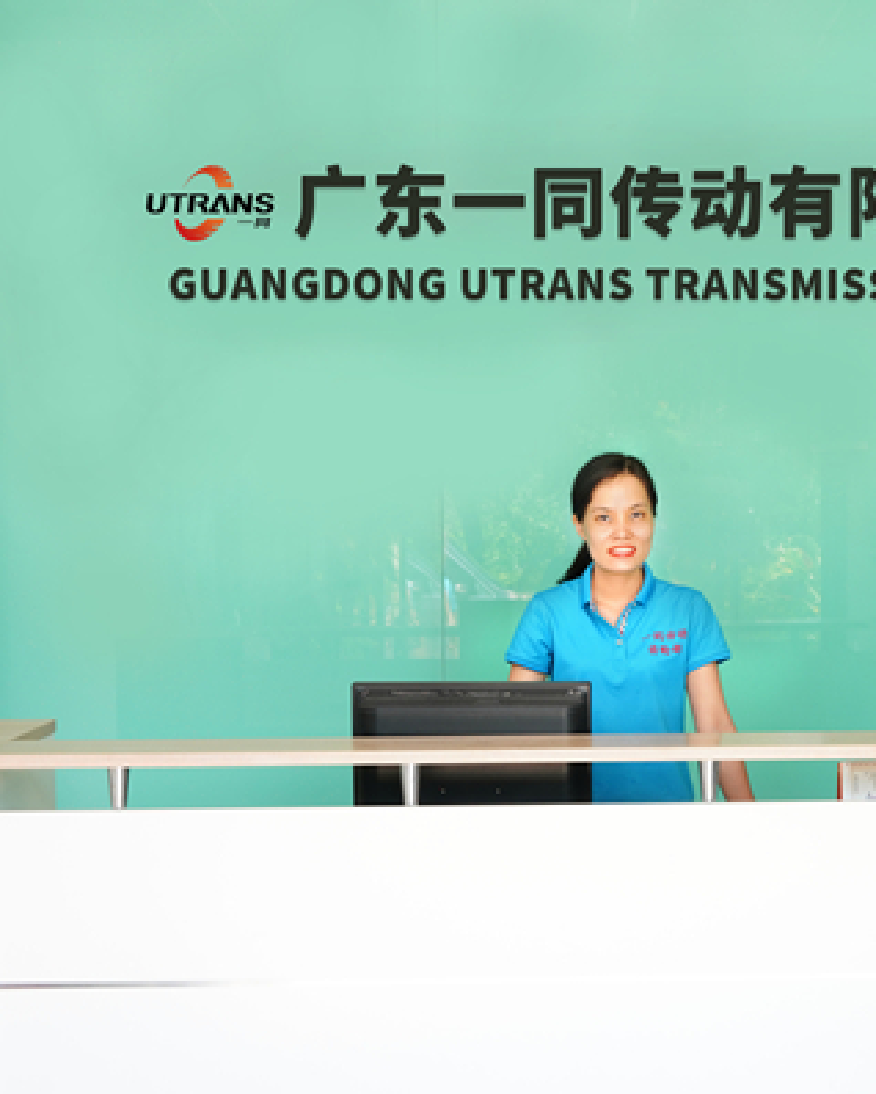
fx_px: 2202
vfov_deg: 27.9
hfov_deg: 22.4
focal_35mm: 68
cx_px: 578
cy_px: 546
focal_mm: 48
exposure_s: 1/10
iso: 400
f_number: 14
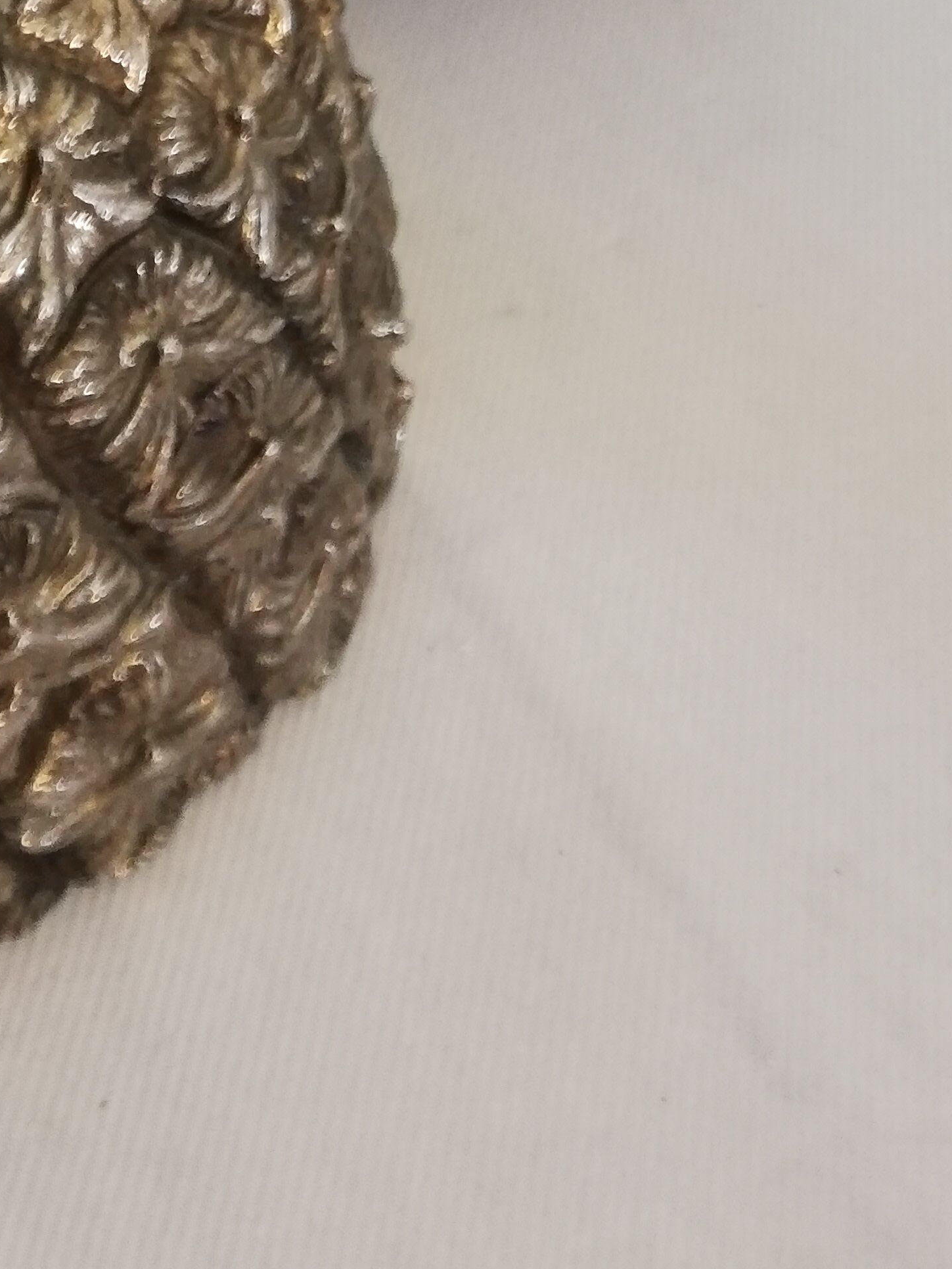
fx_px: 2273
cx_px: -9
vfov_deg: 27.7
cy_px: -224
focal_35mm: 62
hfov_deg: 22.7
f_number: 2.2
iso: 640
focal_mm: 3.81
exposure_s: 1/16.7
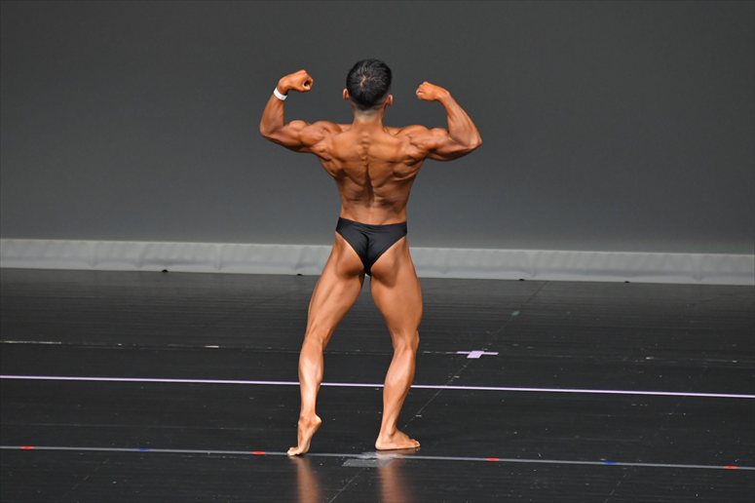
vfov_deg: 3.7
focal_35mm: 375
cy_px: 252
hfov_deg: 5.5
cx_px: 378
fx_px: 7861
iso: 4000
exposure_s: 1/400
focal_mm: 250
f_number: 5.6
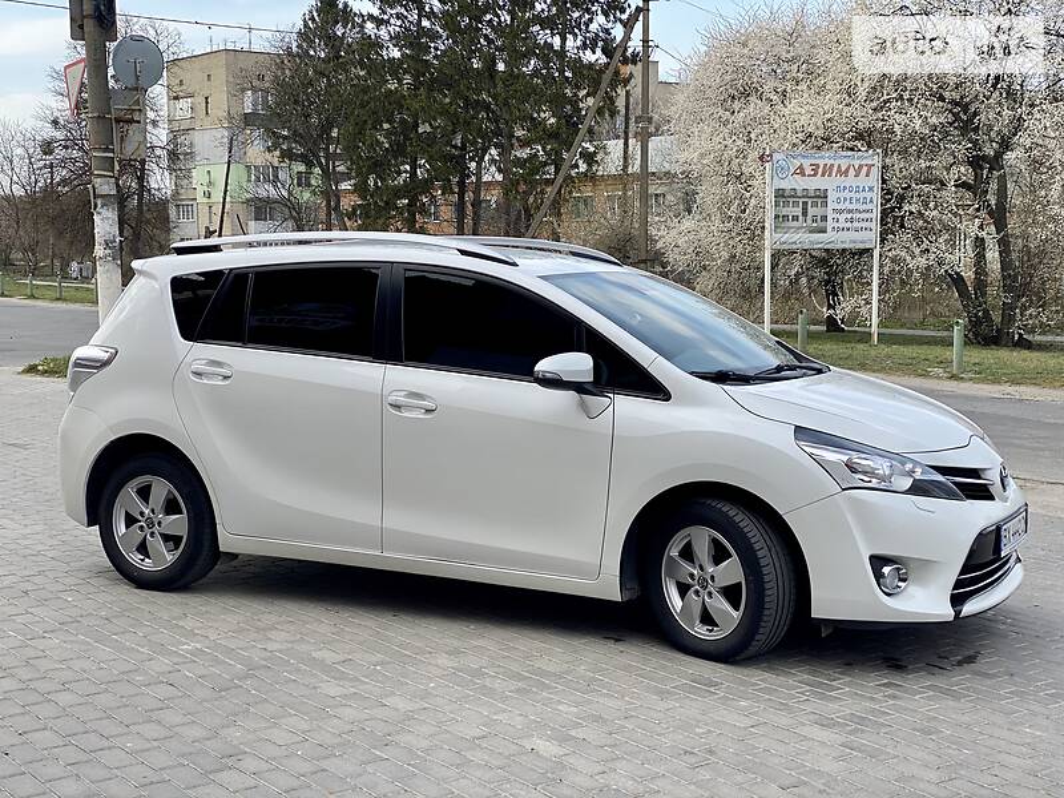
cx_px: 532
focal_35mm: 52
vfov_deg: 28.0
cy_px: 399
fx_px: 1598
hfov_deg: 36.8
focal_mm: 6
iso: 20
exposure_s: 1/695
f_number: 2
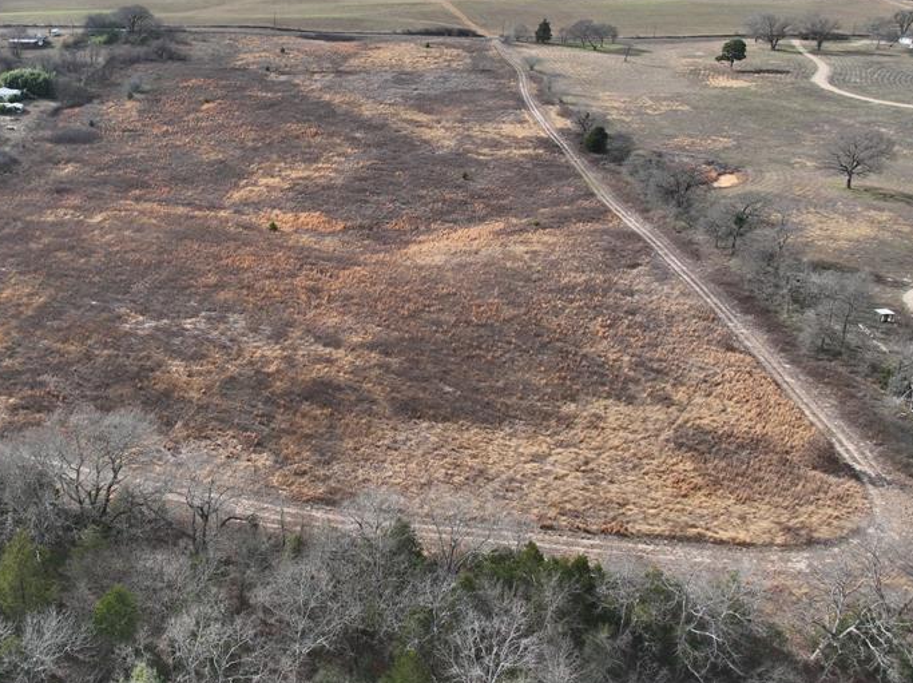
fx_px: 949
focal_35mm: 36
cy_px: 271
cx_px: 323
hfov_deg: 50.7
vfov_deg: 39.4
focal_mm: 12.29
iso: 104
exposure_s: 1/320
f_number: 5.6
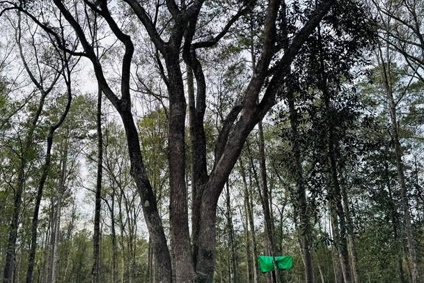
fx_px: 495
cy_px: 121
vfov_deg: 31.8
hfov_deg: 46.3
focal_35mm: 42
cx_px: 189
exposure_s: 1/1678
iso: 80
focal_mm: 6.76
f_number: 1.78
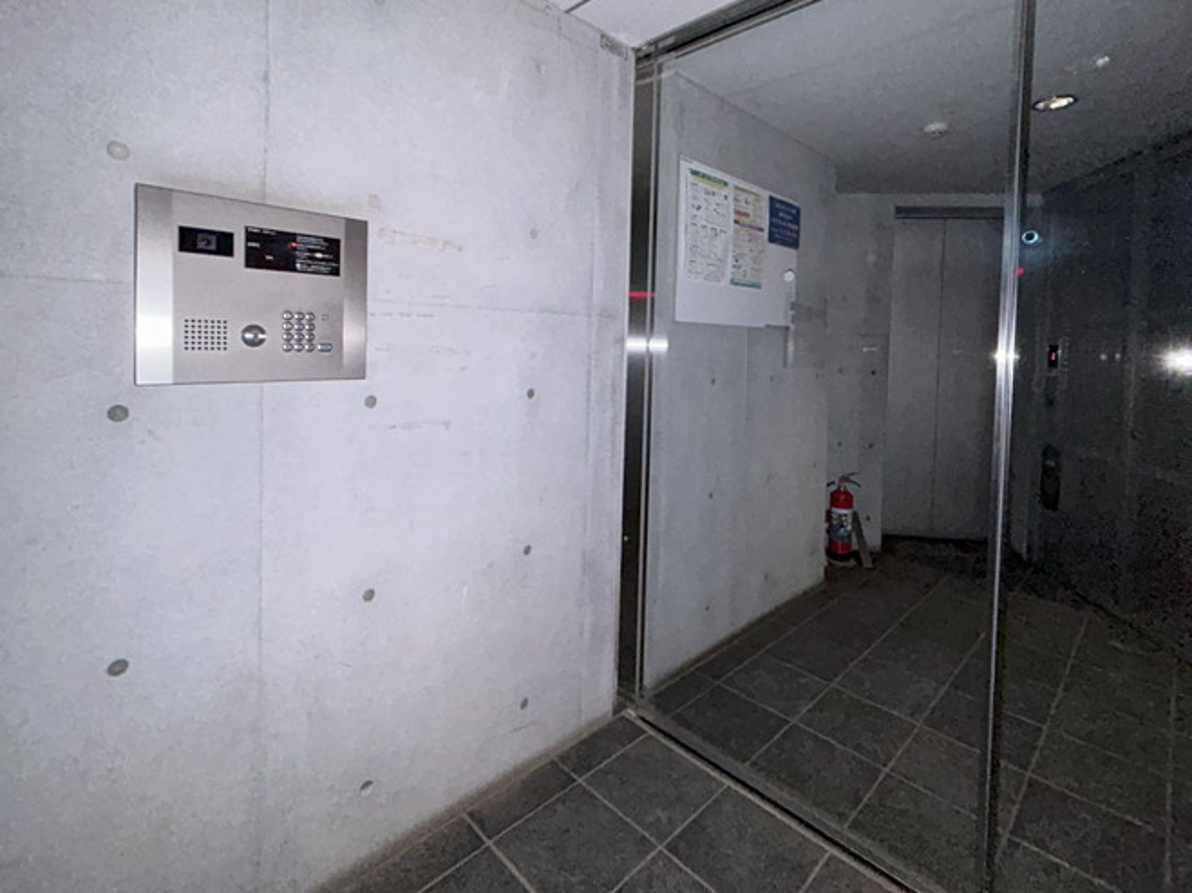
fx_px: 585
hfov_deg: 91.0
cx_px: 613
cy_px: 360
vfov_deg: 73.9
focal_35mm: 17
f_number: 2.4
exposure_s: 1/27
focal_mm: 1.54
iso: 320
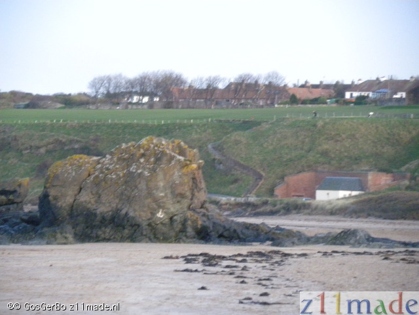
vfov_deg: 3.9
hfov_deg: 5.3
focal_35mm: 377
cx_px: 210
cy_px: 158
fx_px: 4563
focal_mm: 67.2
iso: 737
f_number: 5
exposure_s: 1/9.5
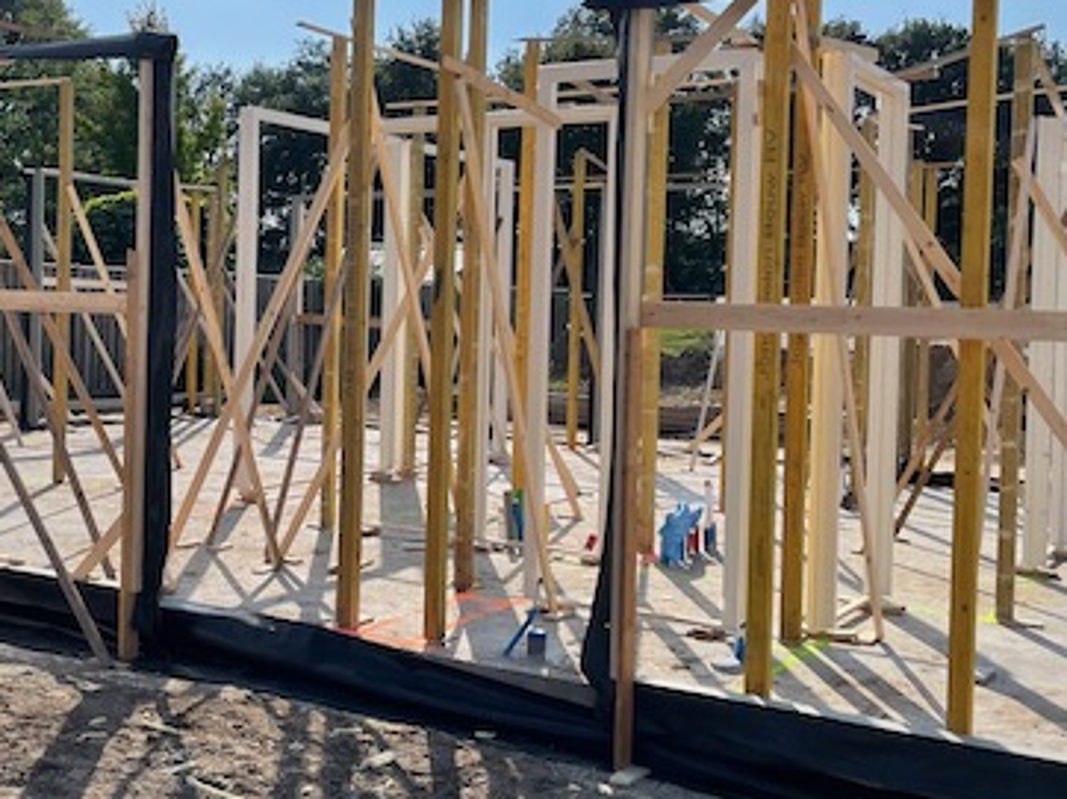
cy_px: 357
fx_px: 1417
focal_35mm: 46
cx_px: 348
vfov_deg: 31.5
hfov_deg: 40.7
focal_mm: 4.2
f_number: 1.6
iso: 32
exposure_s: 1/6494
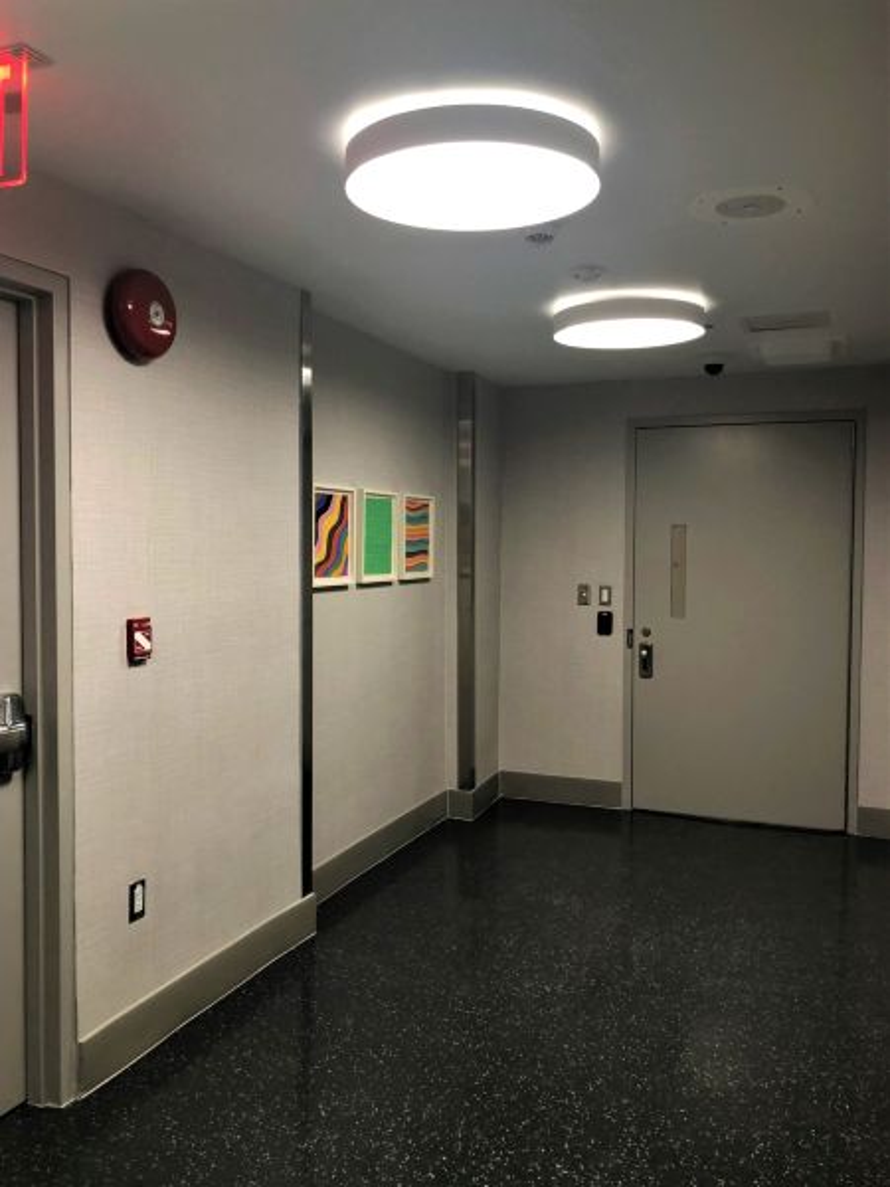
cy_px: 594
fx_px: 960
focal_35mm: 28
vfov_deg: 63.4
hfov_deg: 49.7
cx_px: 445
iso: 32
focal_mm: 3.99
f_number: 1.8
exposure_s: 1/24
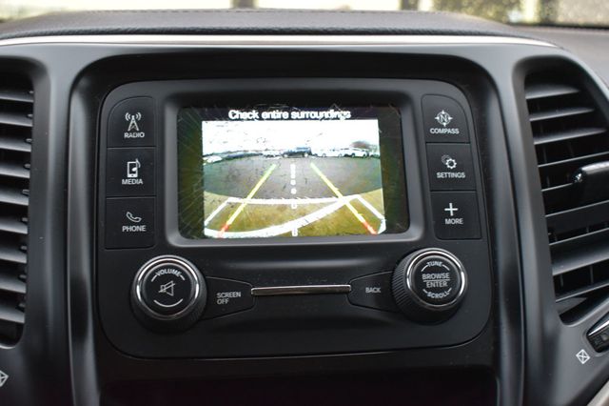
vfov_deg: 26.5
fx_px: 862
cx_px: 304
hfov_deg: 38.9
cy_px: 203
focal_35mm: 51
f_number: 6.3
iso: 1100
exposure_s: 1/15
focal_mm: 34
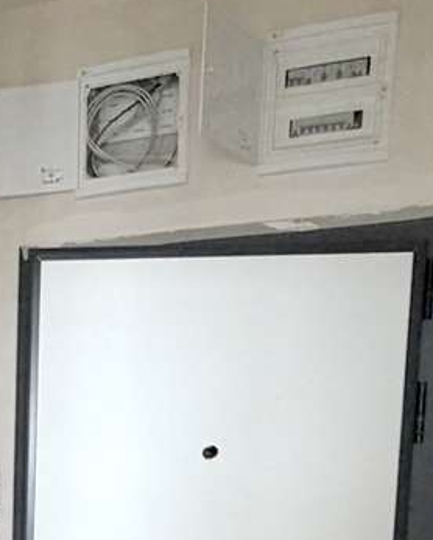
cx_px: -76
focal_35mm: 59
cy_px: 603
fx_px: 944
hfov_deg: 23.7
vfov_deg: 28.8
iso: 320
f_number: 2.2
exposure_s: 1/61
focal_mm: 2.22
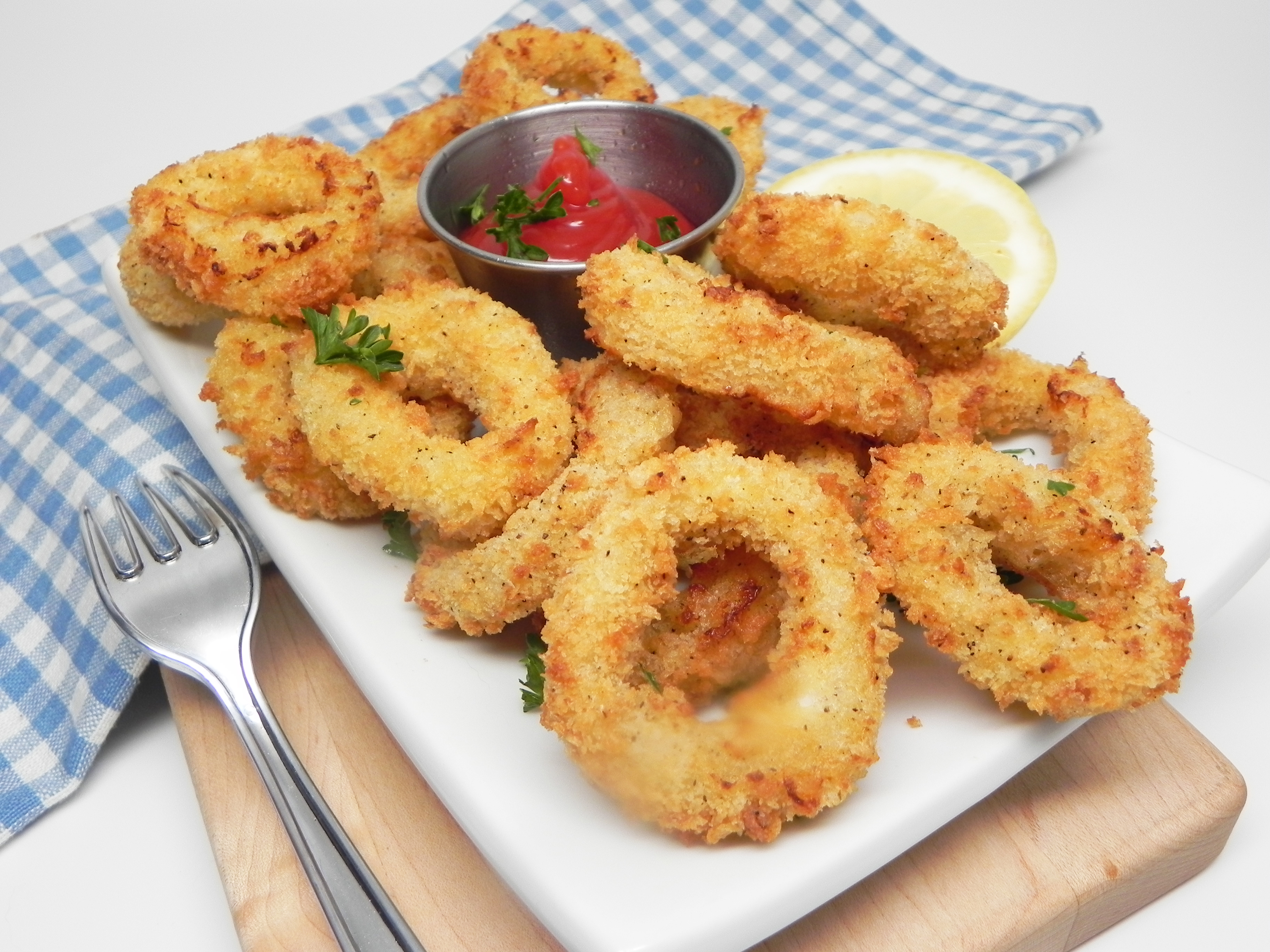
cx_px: 635
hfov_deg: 55.4
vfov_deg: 42.9
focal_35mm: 33
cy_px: 476
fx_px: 1211
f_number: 2.8
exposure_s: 1/43.1
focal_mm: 5.9
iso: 160
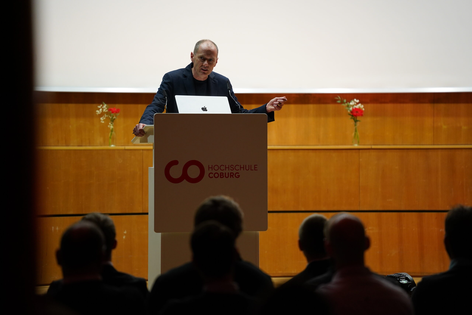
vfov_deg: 7.6
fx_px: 2360
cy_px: 158
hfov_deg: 11.4
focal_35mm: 180
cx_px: 236
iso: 2000
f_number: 2.8
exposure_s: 1/200
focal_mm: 180
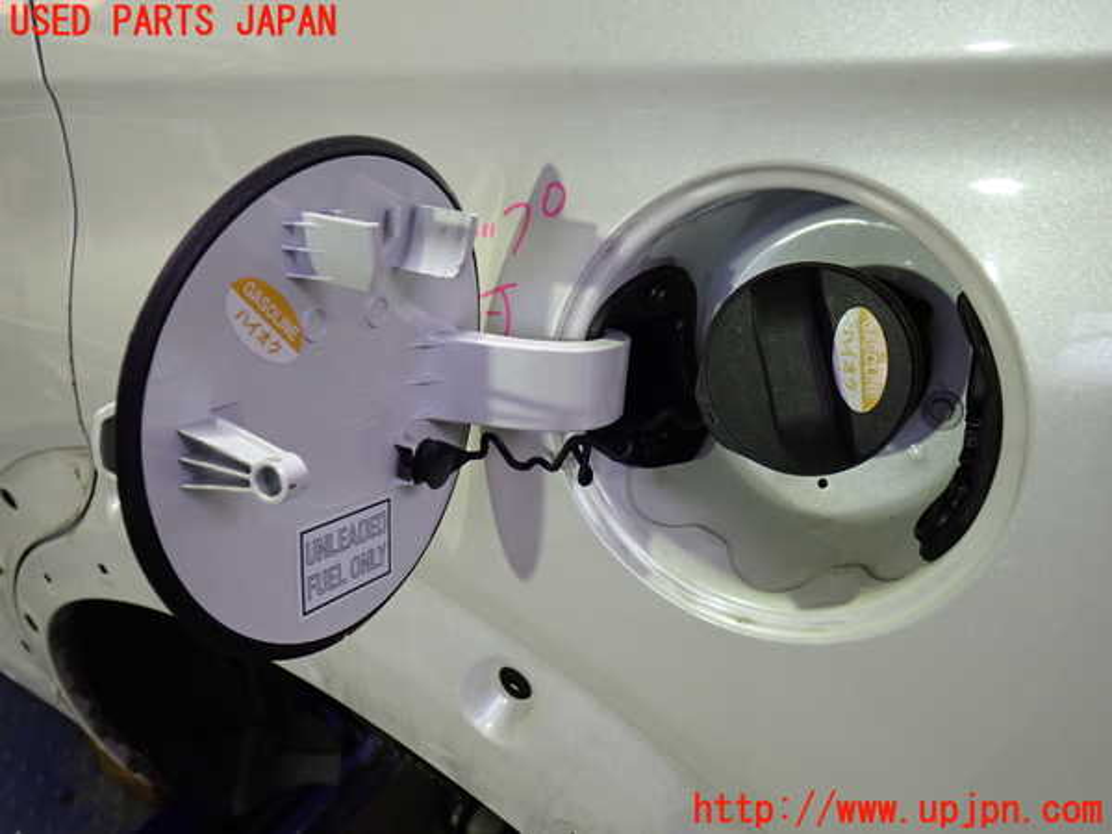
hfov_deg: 60.0
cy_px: 417
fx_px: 964
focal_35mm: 30
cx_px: 556
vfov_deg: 46.8
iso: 250
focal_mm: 5.4
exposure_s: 1/30
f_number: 2.3
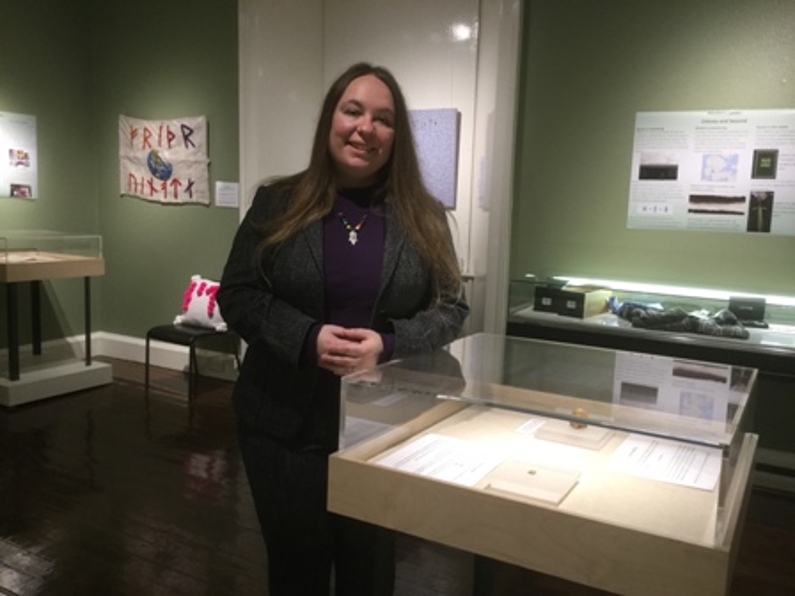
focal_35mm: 31
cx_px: 398
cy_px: 298
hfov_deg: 58.4
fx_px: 712
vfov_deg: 45.4
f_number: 2.4
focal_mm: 3.3
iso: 100
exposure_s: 1/33
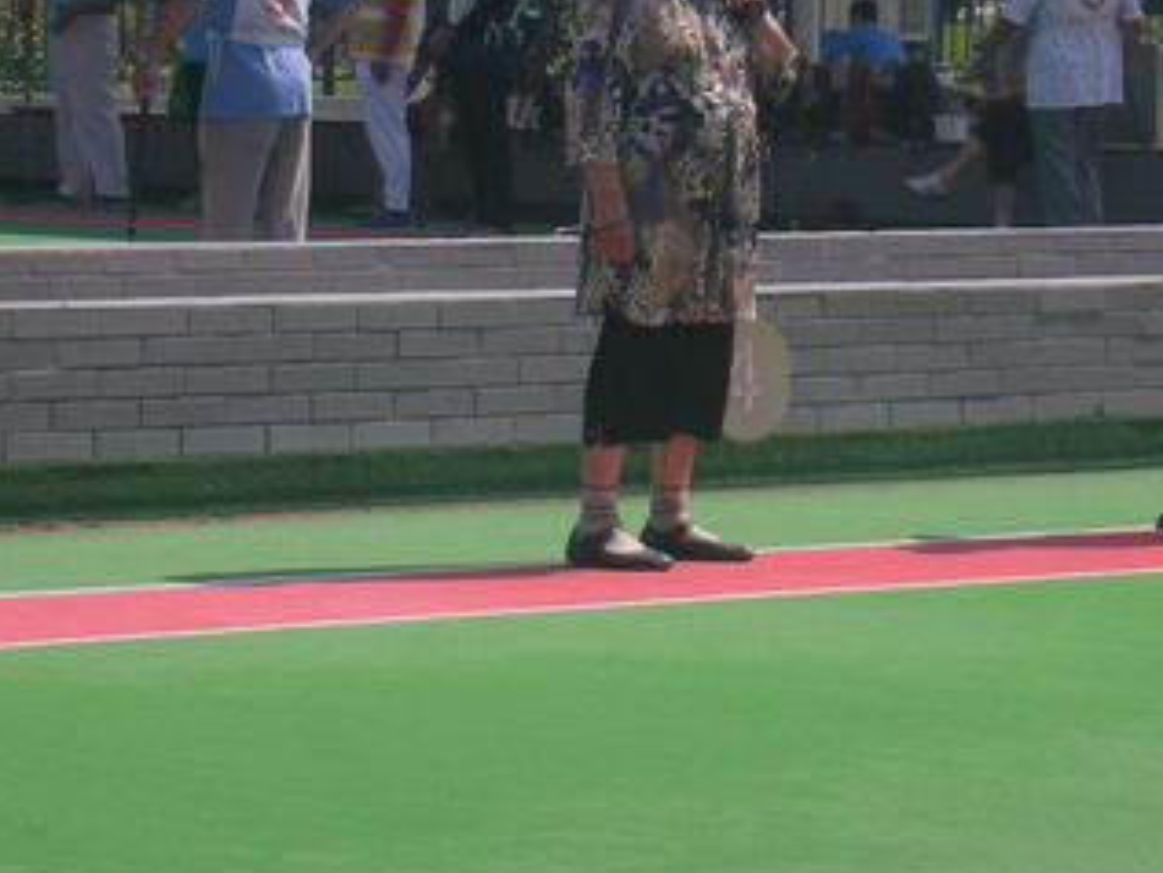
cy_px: 420
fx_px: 7797
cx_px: 833
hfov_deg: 8.5
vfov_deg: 6.4
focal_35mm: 232
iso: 50
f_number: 5
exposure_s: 1/357
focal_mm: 17.4
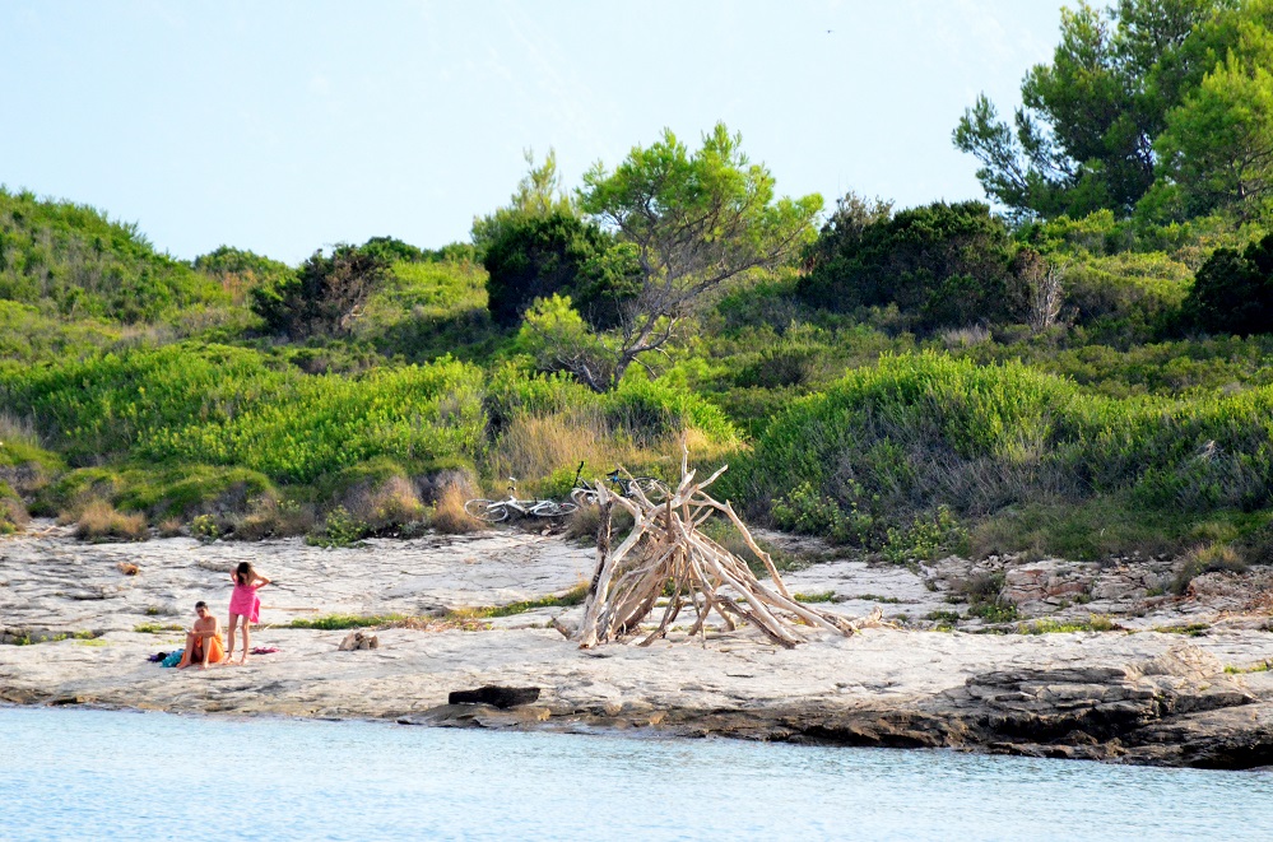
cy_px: 421
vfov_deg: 3.0
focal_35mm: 450
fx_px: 15875
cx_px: 636
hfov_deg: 4.6
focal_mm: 300
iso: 4500
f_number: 5.6
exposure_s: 1/8000
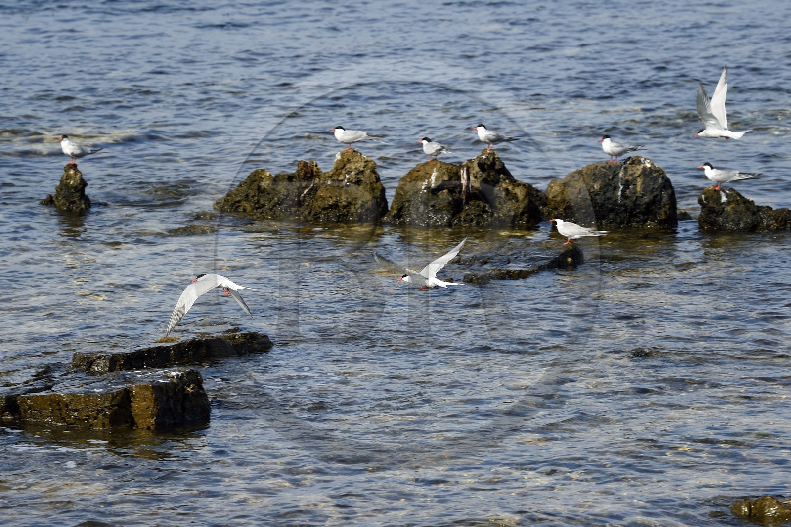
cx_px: 396
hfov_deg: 10.3
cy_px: 264
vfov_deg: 6.9
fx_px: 4393
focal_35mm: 200
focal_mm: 200
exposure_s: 1/500
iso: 200
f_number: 8
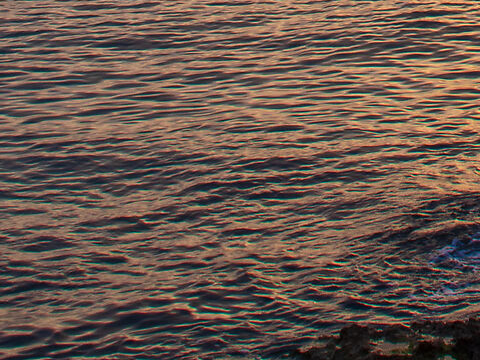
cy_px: -343
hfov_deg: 11.1
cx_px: 648
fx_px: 2399
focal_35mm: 173
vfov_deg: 8.2
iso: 100
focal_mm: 24
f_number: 9
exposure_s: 1/50
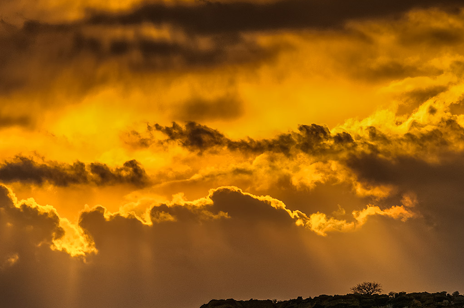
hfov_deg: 2.9
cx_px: 269
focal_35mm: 704
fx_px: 9061
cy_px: 214
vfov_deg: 1.9
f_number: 10
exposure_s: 1/640
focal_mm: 300
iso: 200
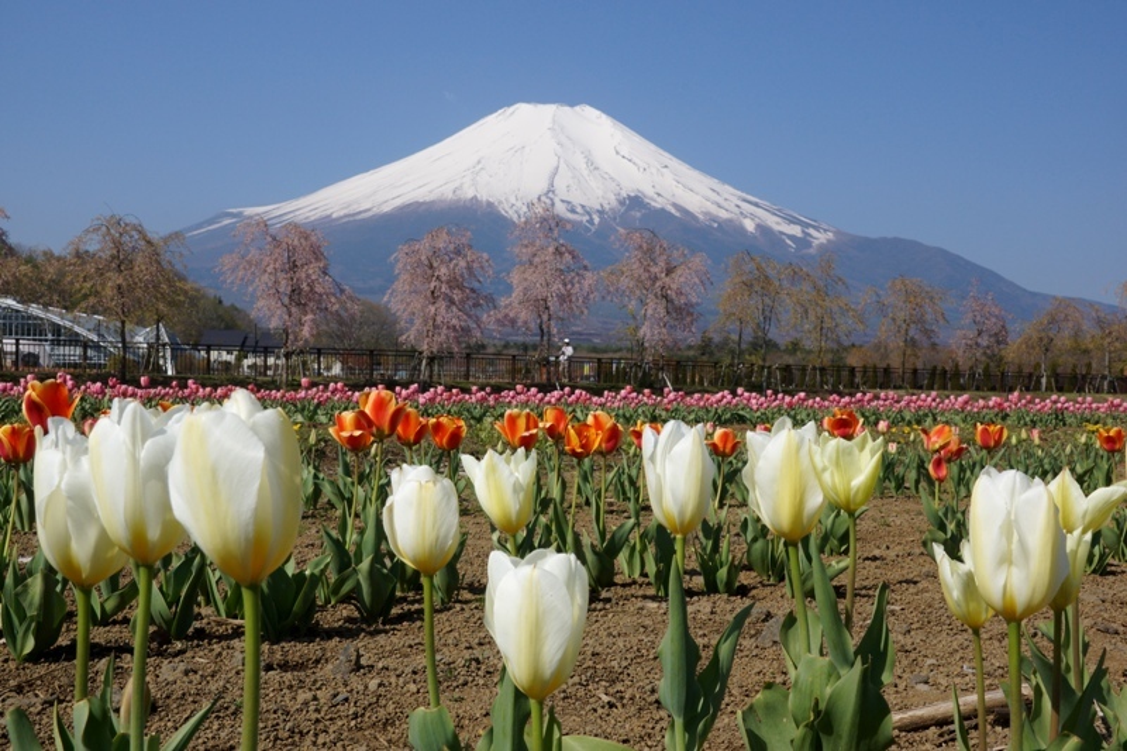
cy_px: 376
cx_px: 564
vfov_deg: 29.9
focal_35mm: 45
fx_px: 1408
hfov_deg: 43.6
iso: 200
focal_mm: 30
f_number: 20
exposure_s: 1/200
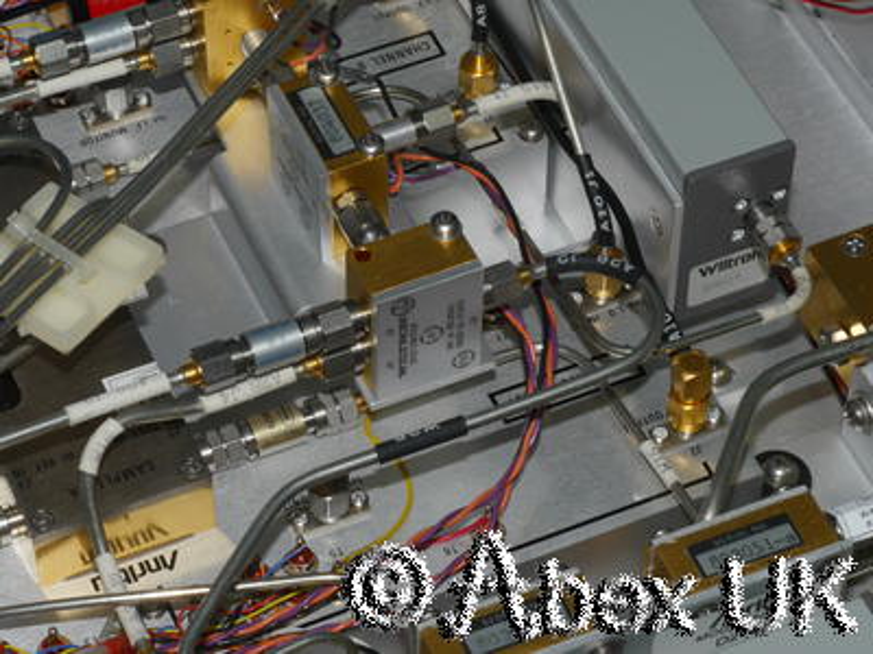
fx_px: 3077
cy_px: 327
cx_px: 436
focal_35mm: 122
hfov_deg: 16.1
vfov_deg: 12.1
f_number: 22
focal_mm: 61
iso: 400
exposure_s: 1/60
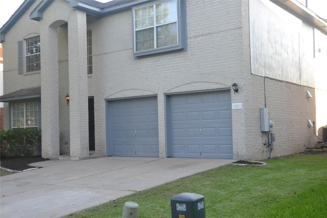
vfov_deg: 30.8
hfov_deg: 45.0
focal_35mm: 44
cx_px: 164
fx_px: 395
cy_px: 109
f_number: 5.6
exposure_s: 1/125
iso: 250
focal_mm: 29
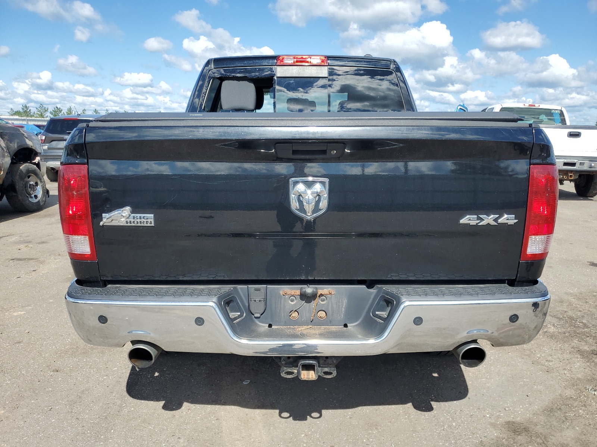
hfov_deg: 67.3
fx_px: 448
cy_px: 224
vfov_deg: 53.1
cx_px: 298
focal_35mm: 26
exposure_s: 1/2500
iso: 50
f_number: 1.5
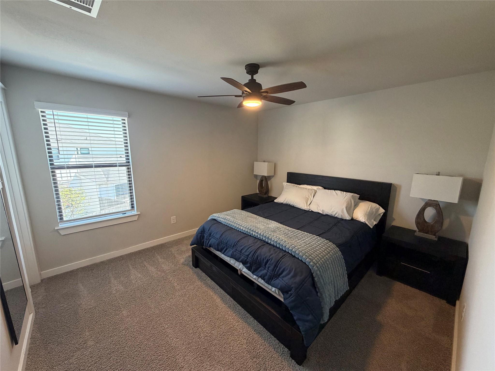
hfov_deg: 102.1
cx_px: 248
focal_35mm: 14
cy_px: 186
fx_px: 200
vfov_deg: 85.7
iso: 250
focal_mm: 2.22
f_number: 2.2
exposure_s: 1/60
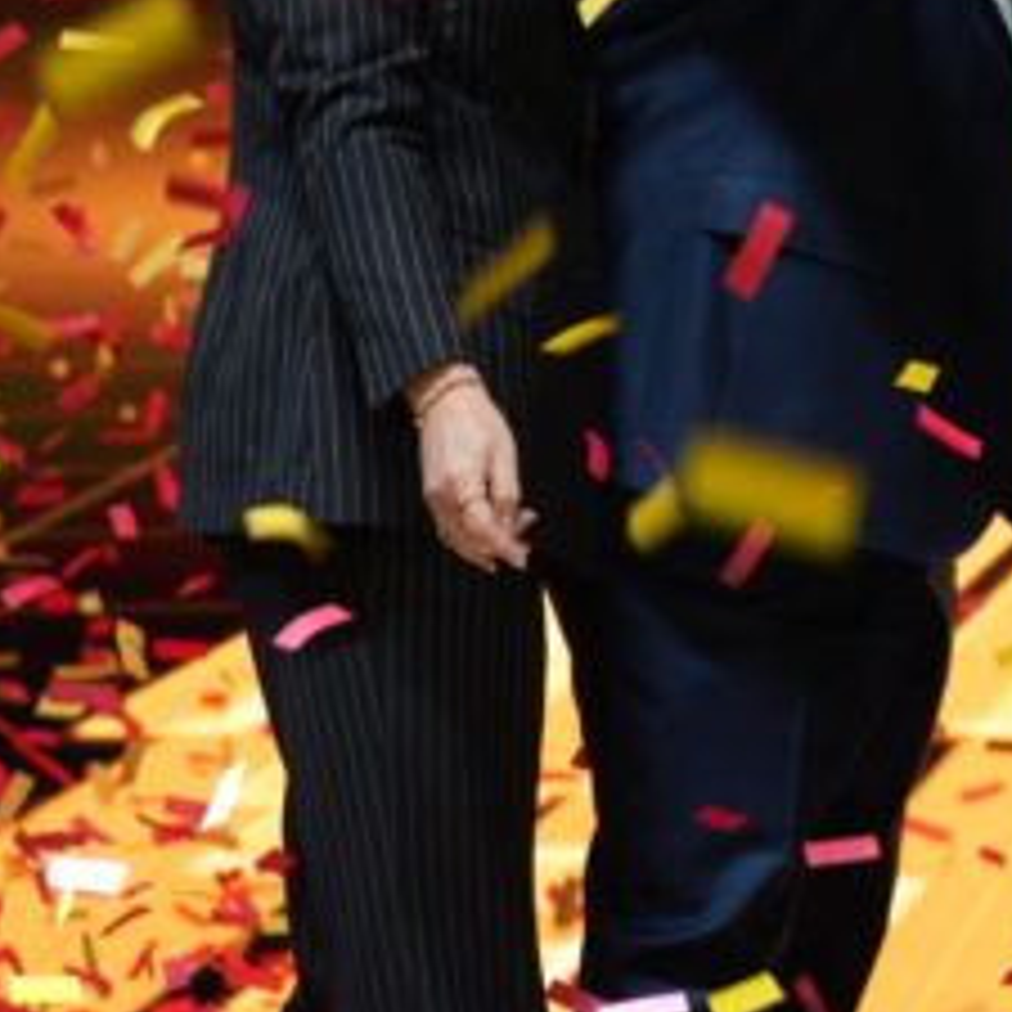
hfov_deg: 8.5
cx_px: 1430
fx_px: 6714
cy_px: 16
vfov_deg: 8.6
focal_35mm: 203
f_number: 2.8
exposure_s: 1/160
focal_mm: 70
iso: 1000
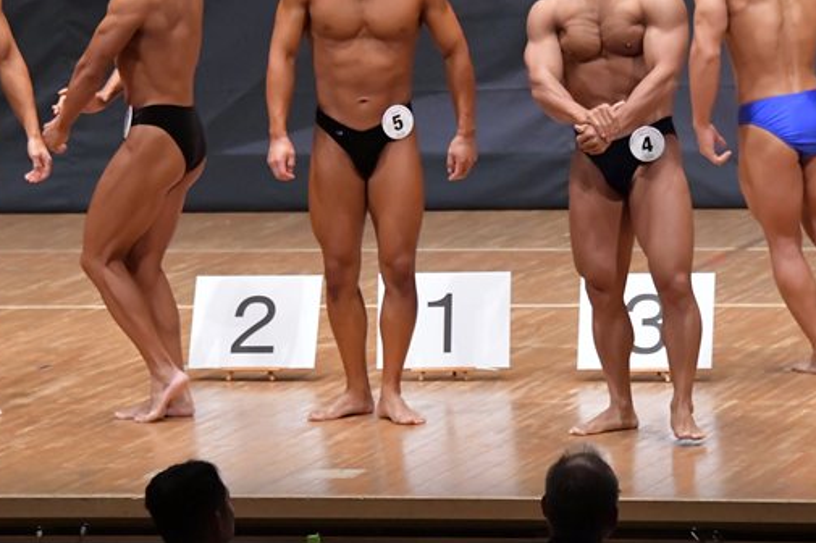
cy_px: 171
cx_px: 421
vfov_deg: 4.4
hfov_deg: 6.7
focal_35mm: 310
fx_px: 7022
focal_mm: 135
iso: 8000
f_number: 5.6
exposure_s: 1/400
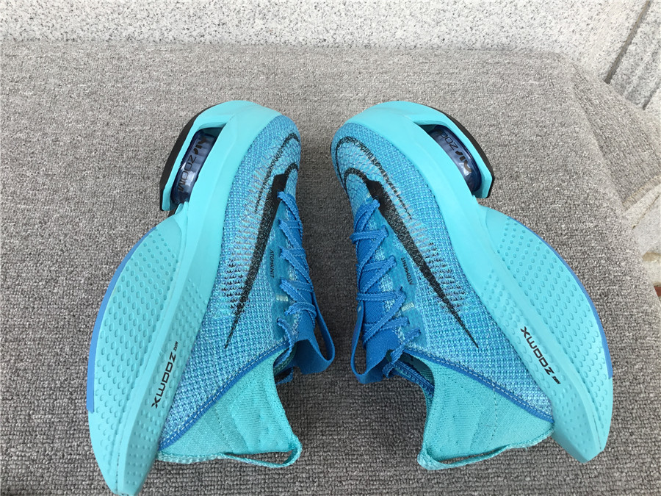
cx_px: 330
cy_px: 248
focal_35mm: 31
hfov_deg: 58.4
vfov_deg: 45.4
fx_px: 592
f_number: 2.4
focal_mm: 3.3
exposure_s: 1/122
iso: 25
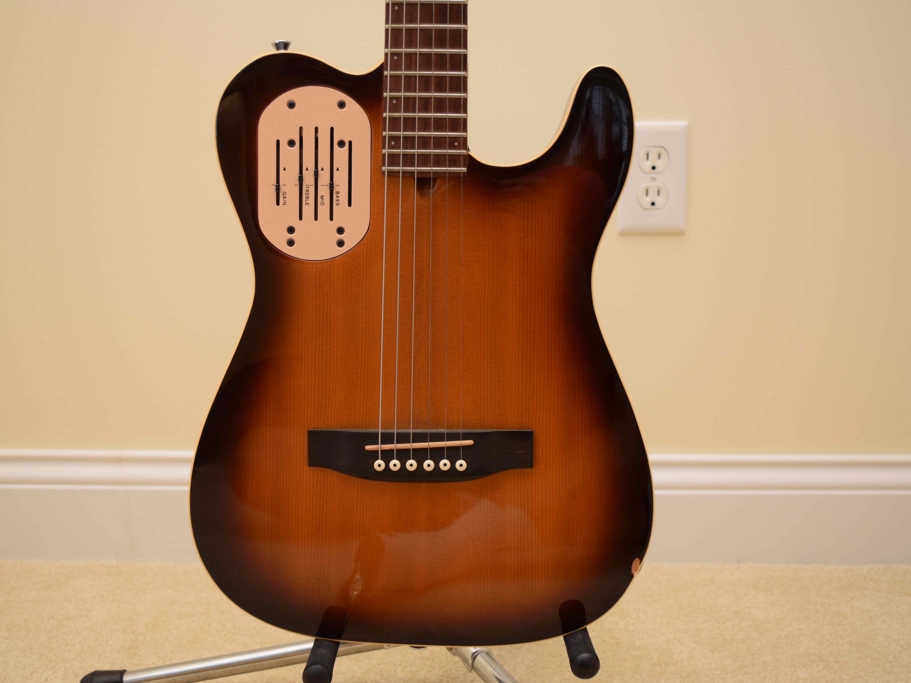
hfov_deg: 45.2
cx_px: 420
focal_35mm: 42
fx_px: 1094
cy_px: 335
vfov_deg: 34.7
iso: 100
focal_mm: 25
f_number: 4
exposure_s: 1/60
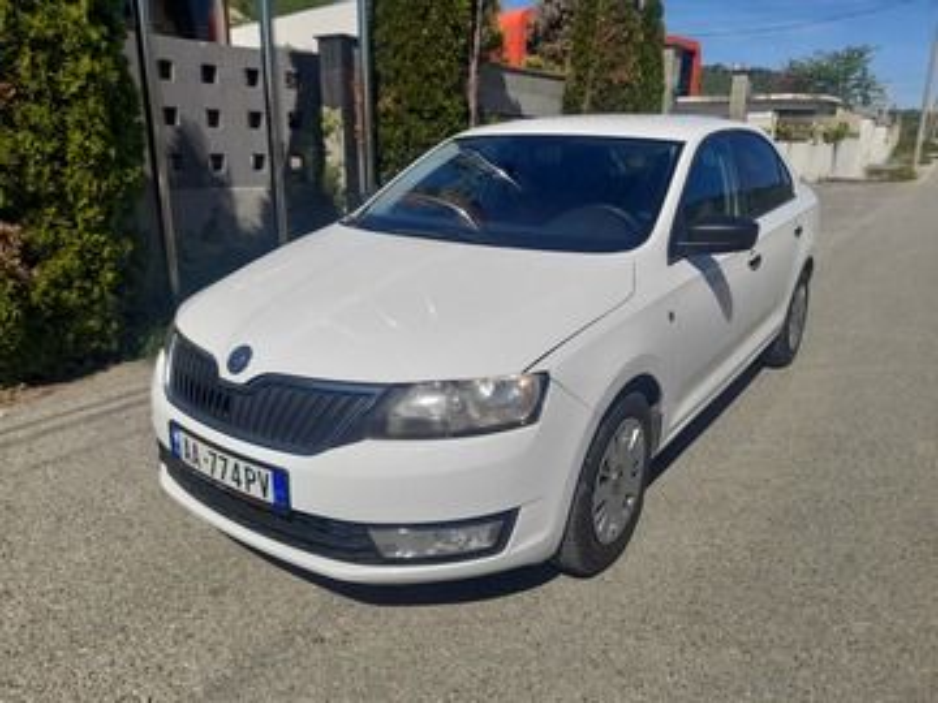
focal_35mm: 25
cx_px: 469
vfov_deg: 54.9
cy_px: 352
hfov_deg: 69.4
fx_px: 677
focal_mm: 4.6
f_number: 2
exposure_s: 1/1905
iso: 20
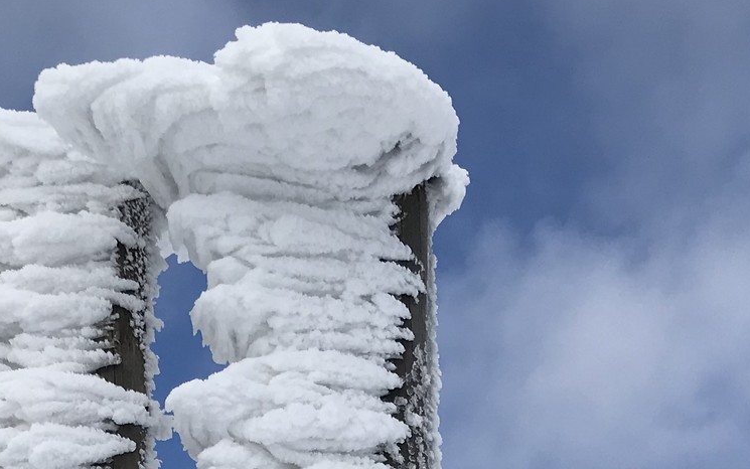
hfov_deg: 24.2
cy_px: 719
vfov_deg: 14.3
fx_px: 1738
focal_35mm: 85
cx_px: 217
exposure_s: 1/4000
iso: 20
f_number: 1.8
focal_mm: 3.99
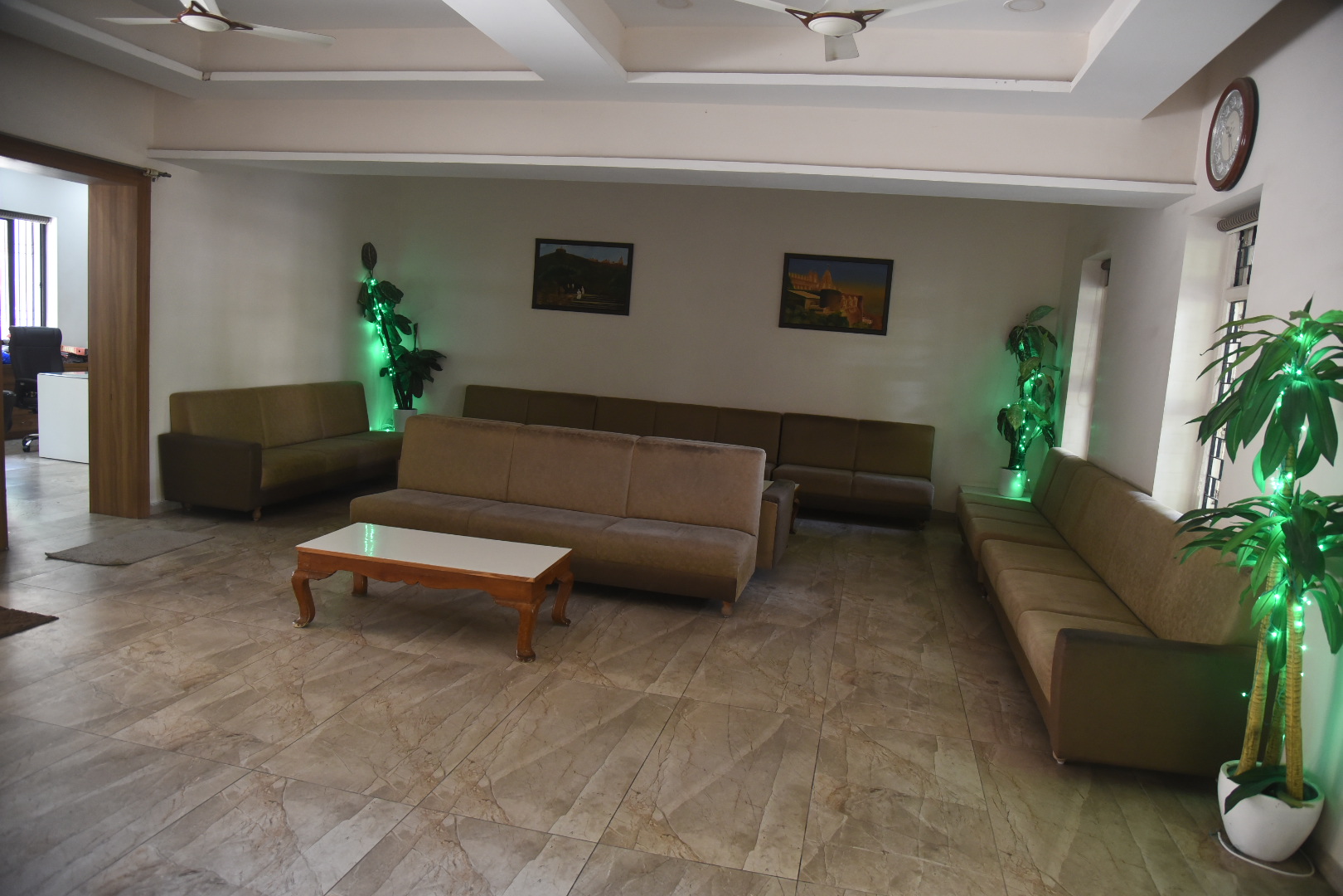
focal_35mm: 24
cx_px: 672
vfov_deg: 53.1
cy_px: 448
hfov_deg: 73.7
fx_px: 895
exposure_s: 1/100
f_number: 4
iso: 1600
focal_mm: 24
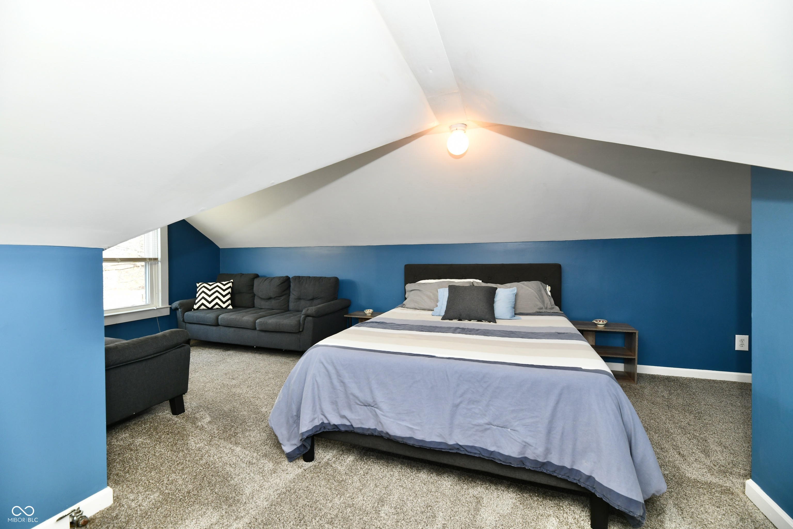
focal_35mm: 14
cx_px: 396
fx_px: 308
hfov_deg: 104.3
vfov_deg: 81.2
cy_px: 264
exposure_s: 1/60
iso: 640
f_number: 6.3
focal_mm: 14
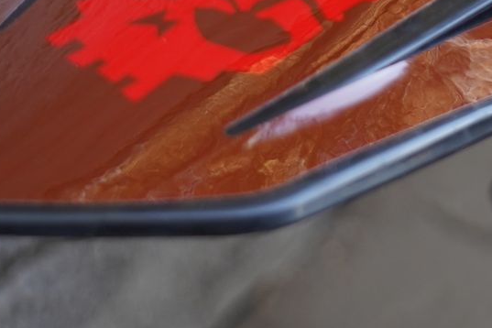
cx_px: 463
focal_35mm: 164
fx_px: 2241
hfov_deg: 12.4
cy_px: -174
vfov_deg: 8.2
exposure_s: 1/160
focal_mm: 44
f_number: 4
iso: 500
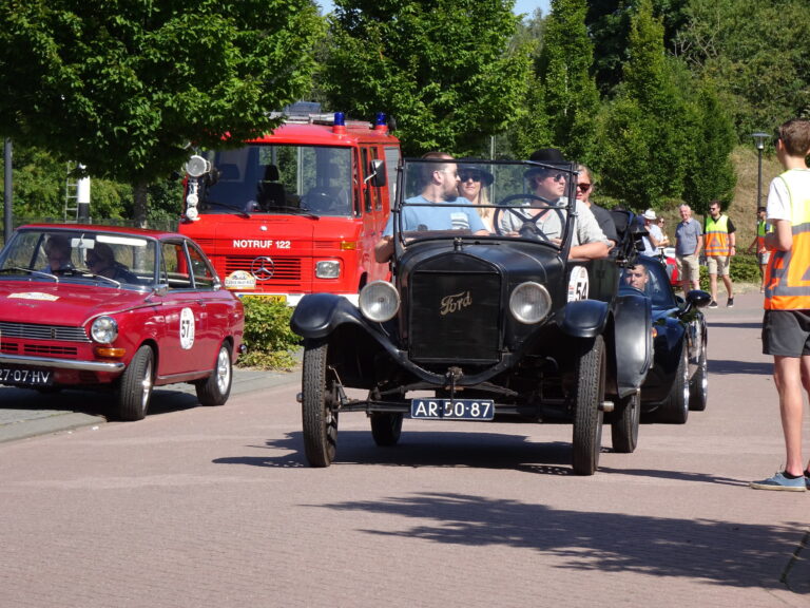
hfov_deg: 10.8
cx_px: 405
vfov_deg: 8.1
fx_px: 4282
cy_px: 304
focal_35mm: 183
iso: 80
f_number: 5.6
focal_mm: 31.31
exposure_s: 1/250
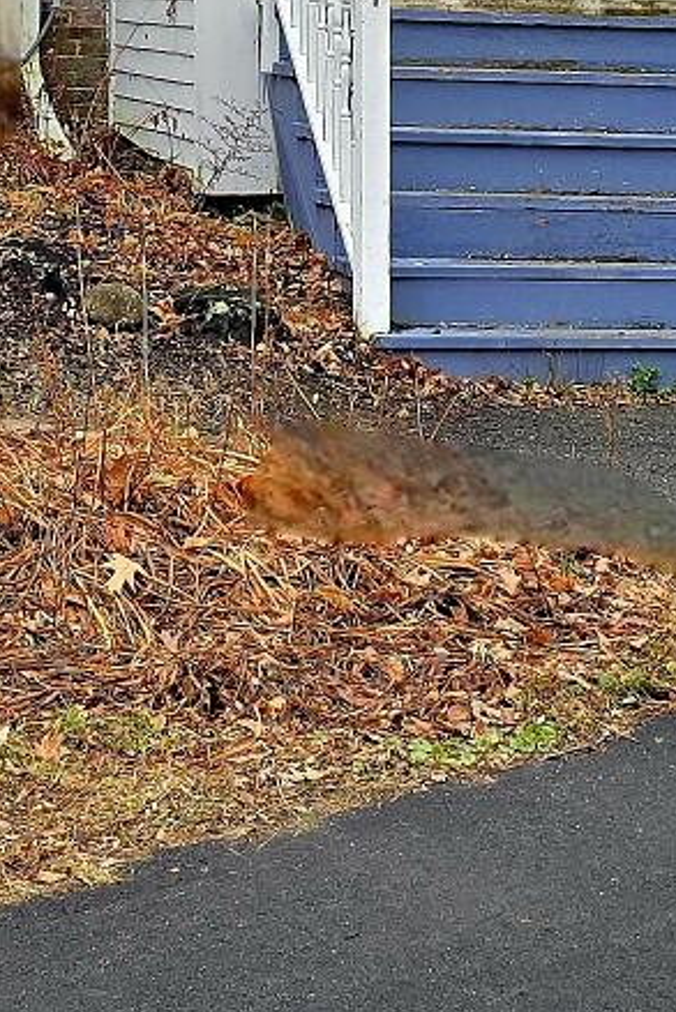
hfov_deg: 12.5
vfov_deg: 17.0
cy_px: -491
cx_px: 65
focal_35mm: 109
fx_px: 3068
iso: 64
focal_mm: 6.3
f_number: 1.7
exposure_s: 1/182
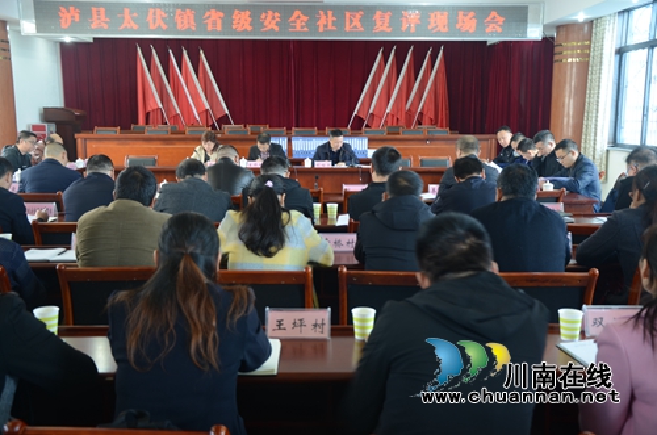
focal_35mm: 39
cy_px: 218
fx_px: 710
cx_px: 328
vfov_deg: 34.1
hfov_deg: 49.6
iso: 100
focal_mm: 26
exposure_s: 1/5
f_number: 4
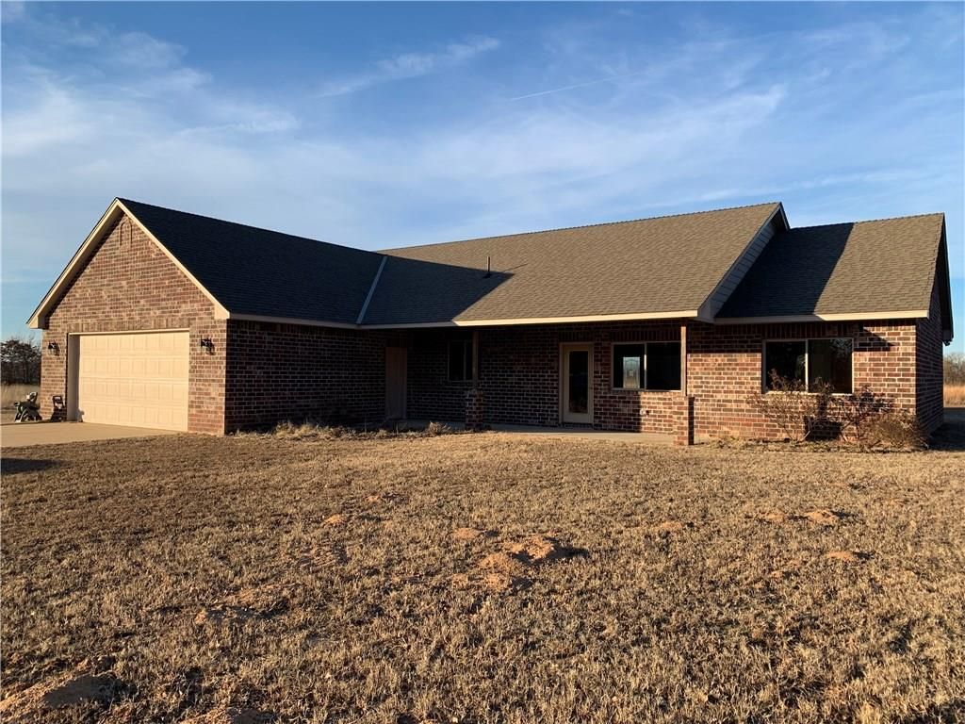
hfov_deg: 67.3
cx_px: 482
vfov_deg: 53.1
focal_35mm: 26
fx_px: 725
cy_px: 362
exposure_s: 1/1111
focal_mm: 4.25
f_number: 1.8
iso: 25
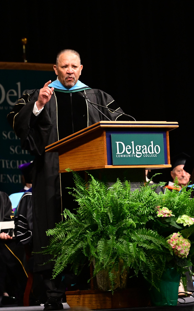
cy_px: 155
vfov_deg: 8.3
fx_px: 2140
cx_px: 60
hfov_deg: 5.2
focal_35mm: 253
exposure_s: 1/400
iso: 6400
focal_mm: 165
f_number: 4.5
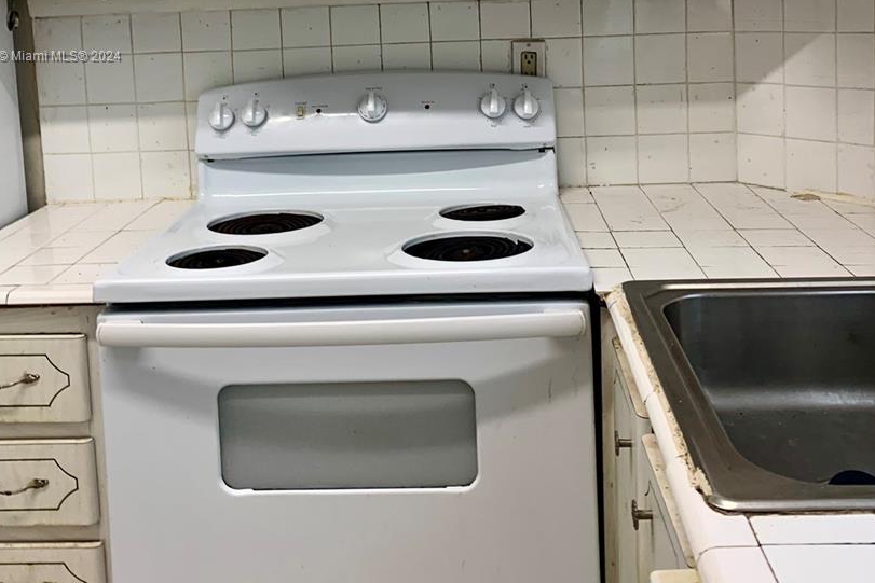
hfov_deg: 48.4
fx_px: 972
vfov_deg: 31.8
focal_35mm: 40
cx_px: 409
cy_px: 57
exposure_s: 1/120
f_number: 1.8
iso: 80
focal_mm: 4.25
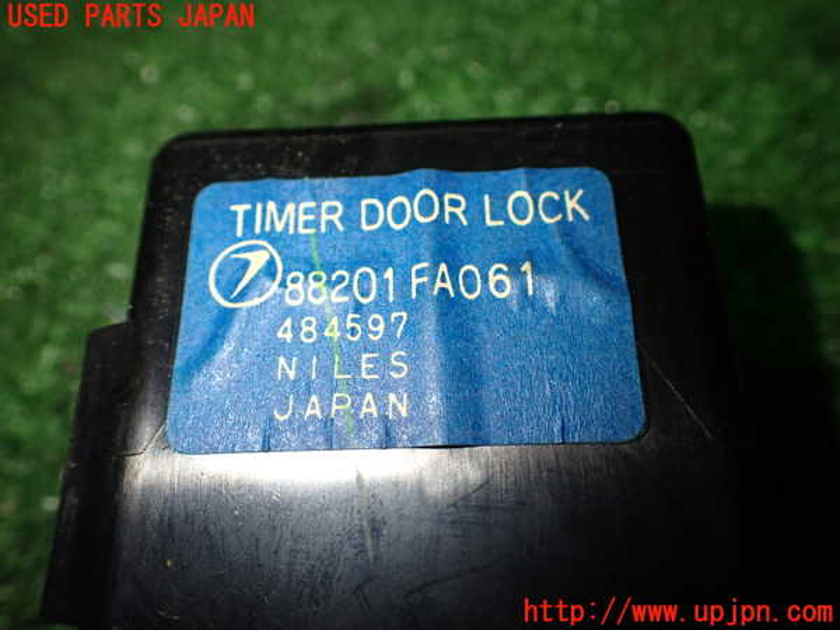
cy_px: 315
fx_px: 728
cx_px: 420
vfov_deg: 46.8
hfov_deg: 60.0
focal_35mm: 30
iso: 250
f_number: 2.3
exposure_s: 1/125
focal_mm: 5.4
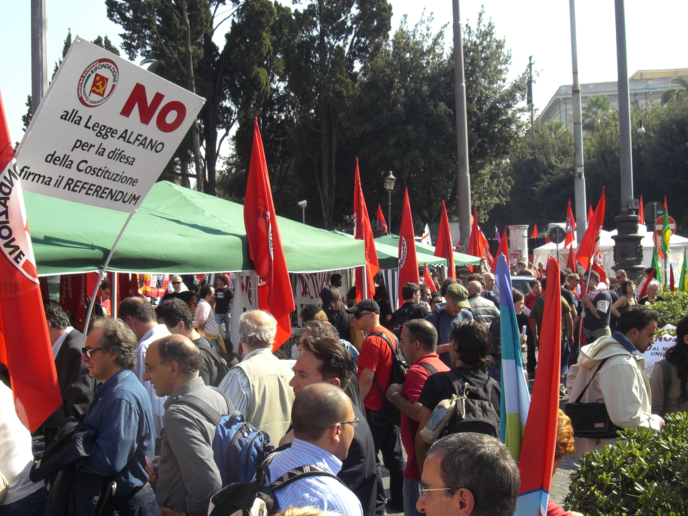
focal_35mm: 44
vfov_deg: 32.9
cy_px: 263
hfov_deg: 42.9
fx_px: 875
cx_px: 332
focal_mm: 6.3
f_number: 4.4
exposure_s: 1/250
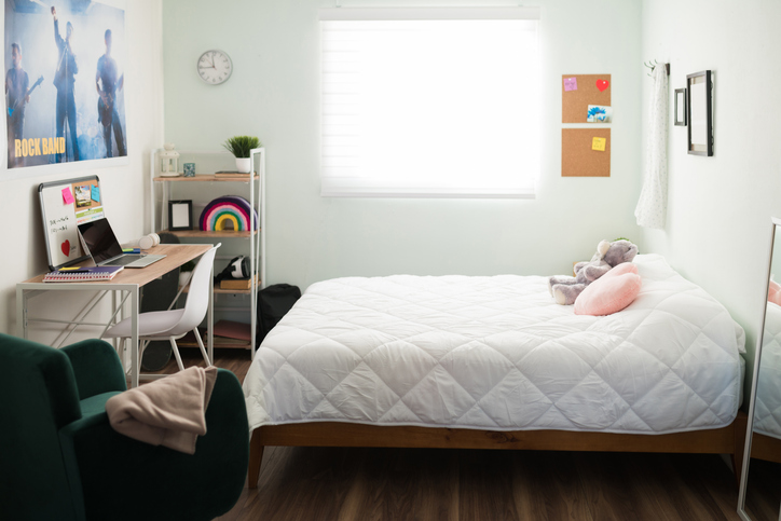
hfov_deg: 54.4
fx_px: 759
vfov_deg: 37.9
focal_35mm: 35
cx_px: 390
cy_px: 260
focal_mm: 35
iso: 200
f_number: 1.8
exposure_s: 1/160
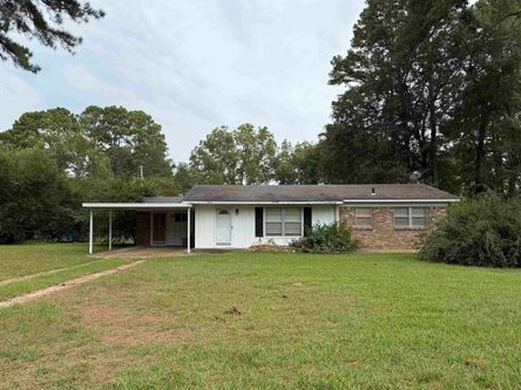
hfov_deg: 65.3
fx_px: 406
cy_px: 211
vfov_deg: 51.3
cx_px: 252
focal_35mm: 27
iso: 80
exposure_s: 1/2110
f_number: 1.78
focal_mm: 6.76
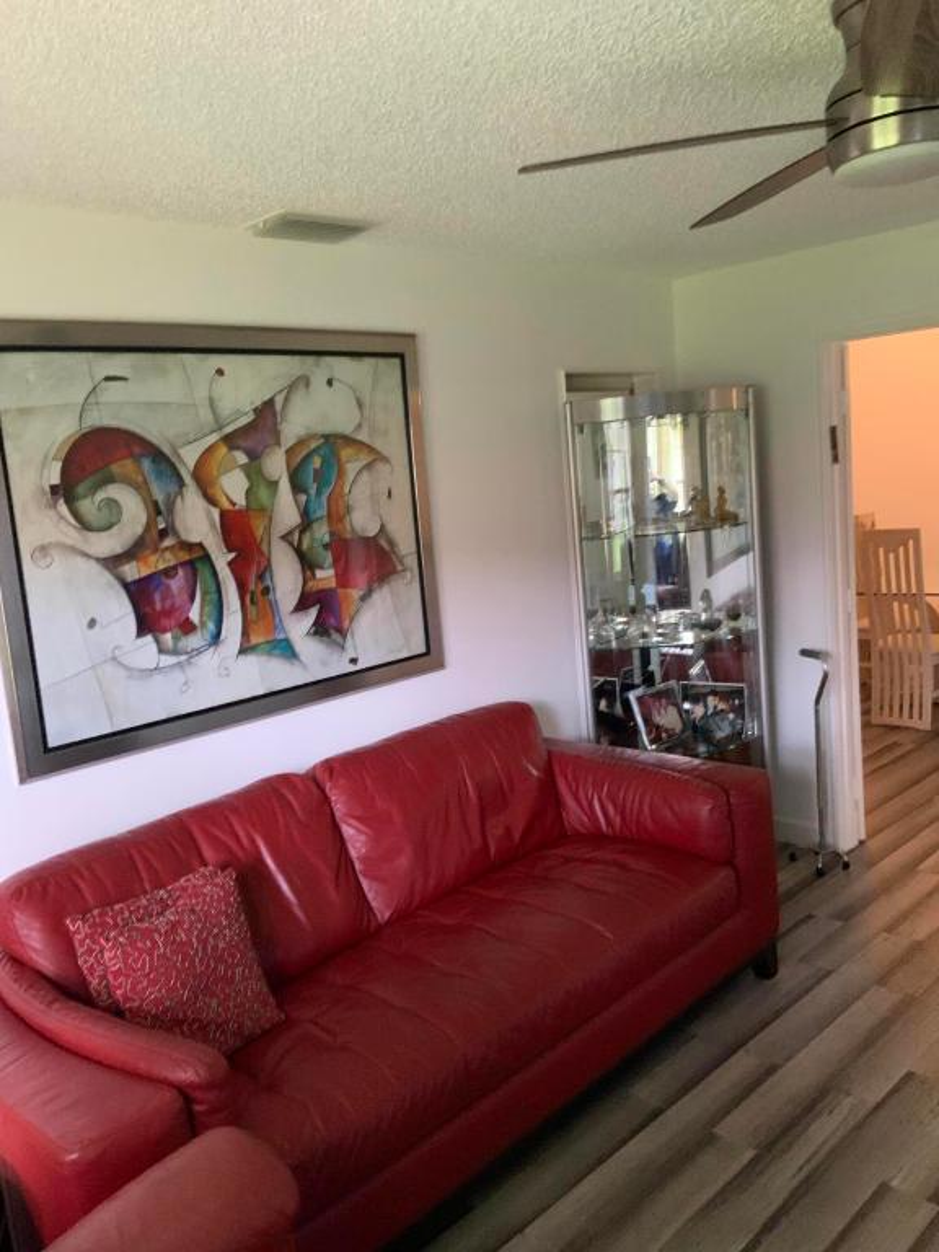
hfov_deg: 48.2
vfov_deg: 61.7
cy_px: 626
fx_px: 1049
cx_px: 470
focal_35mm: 29
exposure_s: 1/60
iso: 250
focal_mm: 3
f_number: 1.8
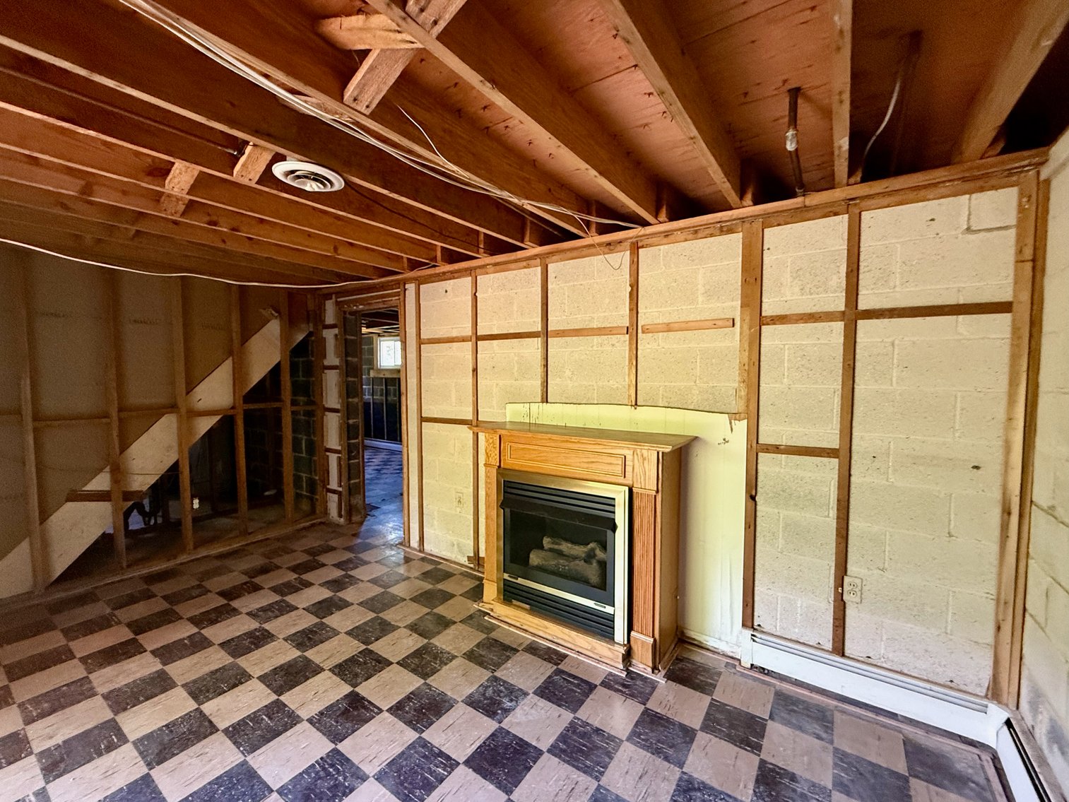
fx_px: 432
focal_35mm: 14
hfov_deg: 102.1
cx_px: 534
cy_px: 401
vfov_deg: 85.7
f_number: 2.2
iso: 500
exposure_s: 1/60
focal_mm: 2.22
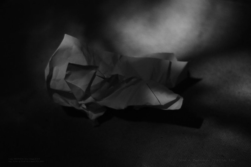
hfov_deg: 27.0
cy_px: 84
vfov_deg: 18.1
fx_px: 522
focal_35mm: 75
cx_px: 126
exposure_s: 1/30
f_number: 1.8
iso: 1600
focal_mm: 50
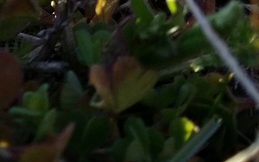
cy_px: -273
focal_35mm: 153
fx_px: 1080
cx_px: -221
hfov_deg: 12.4
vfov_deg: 7.7
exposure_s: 1/217
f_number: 2.2
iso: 50
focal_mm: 4.13
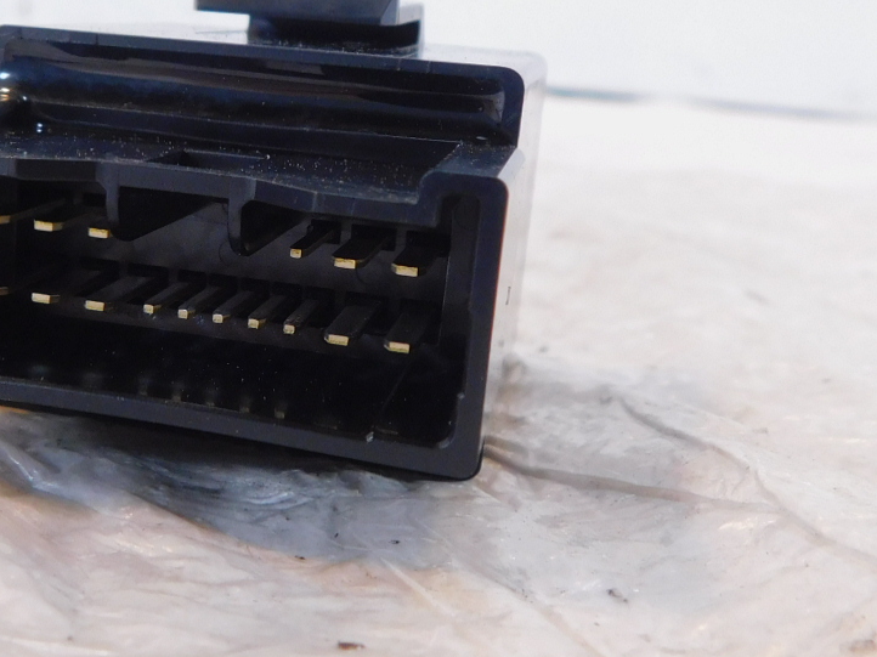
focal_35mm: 51
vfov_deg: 28.5
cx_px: 236
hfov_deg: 36.7
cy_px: 279
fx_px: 1292
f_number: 3
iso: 220
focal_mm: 4
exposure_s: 1/30
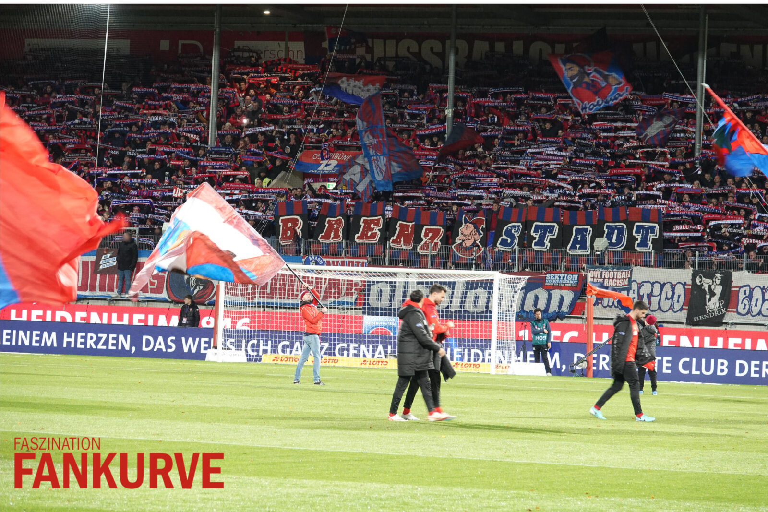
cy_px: 256
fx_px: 3776
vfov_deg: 7.8
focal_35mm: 177
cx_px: 384
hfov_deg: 11.6
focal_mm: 64.84
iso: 800
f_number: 4
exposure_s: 1/50
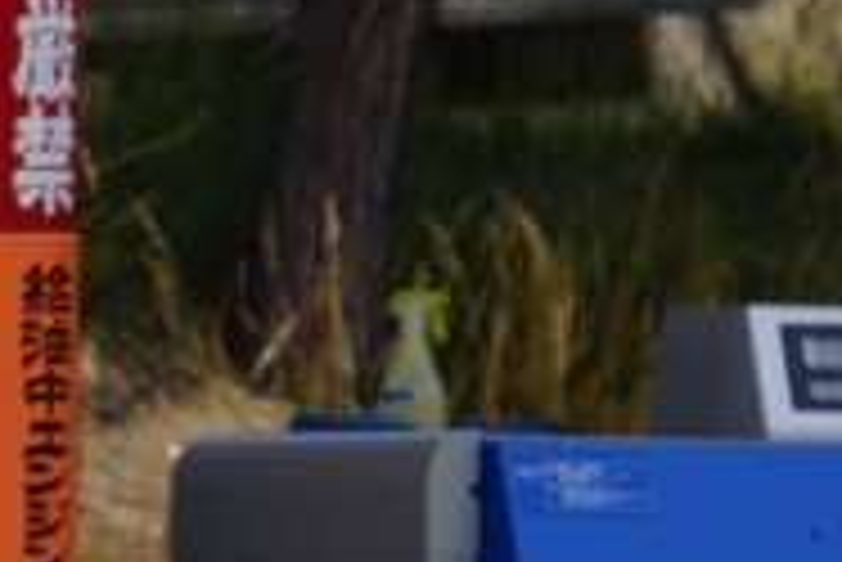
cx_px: -522
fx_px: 23430
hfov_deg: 2.1
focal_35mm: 1001
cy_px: 524
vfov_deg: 1.4
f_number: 9
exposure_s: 1/320
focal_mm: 156
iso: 100
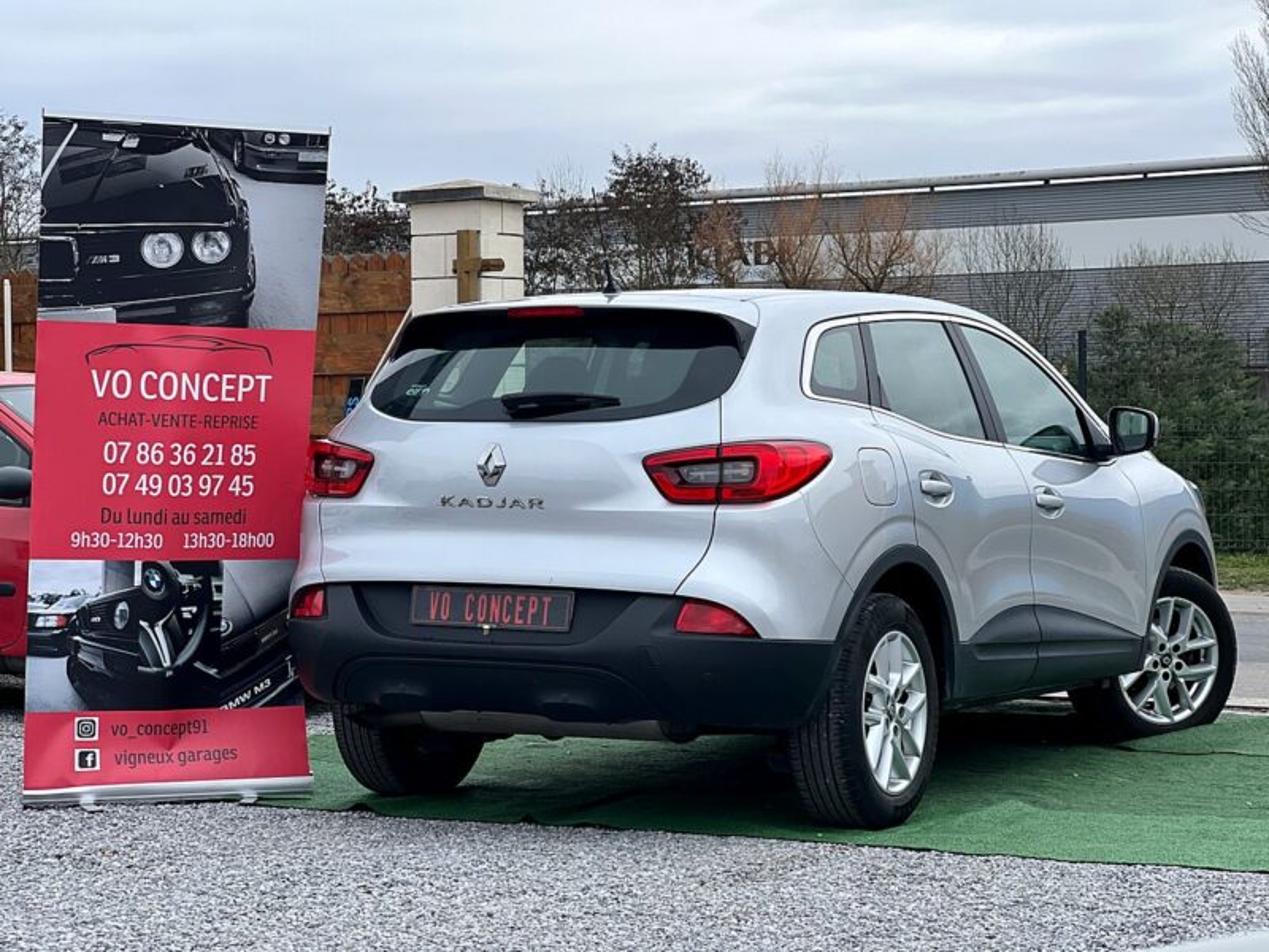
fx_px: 2823
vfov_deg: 19.1
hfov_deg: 25.3
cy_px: 476
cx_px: 634
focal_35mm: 77
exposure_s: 1/198
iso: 25
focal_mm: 9
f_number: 2.8
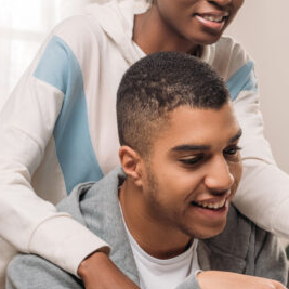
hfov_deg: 10.7
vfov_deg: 10.7
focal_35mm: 163
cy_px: 178
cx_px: 272
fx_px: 1540
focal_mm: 50
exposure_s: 1/200
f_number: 5
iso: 400
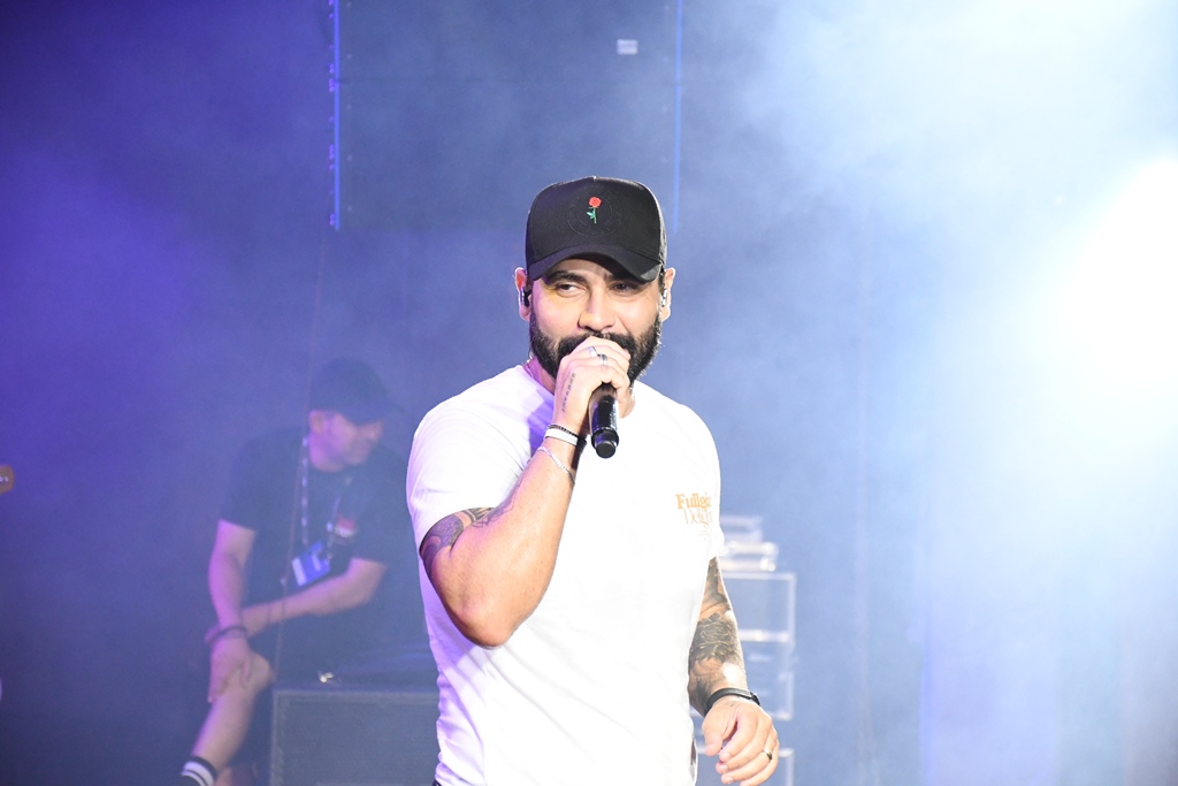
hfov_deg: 14.4
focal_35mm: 142
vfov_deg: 9.7
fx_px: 4647
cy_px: 393
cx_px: 589
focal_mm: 95
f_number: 5.3
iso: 5000
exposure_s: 1/320
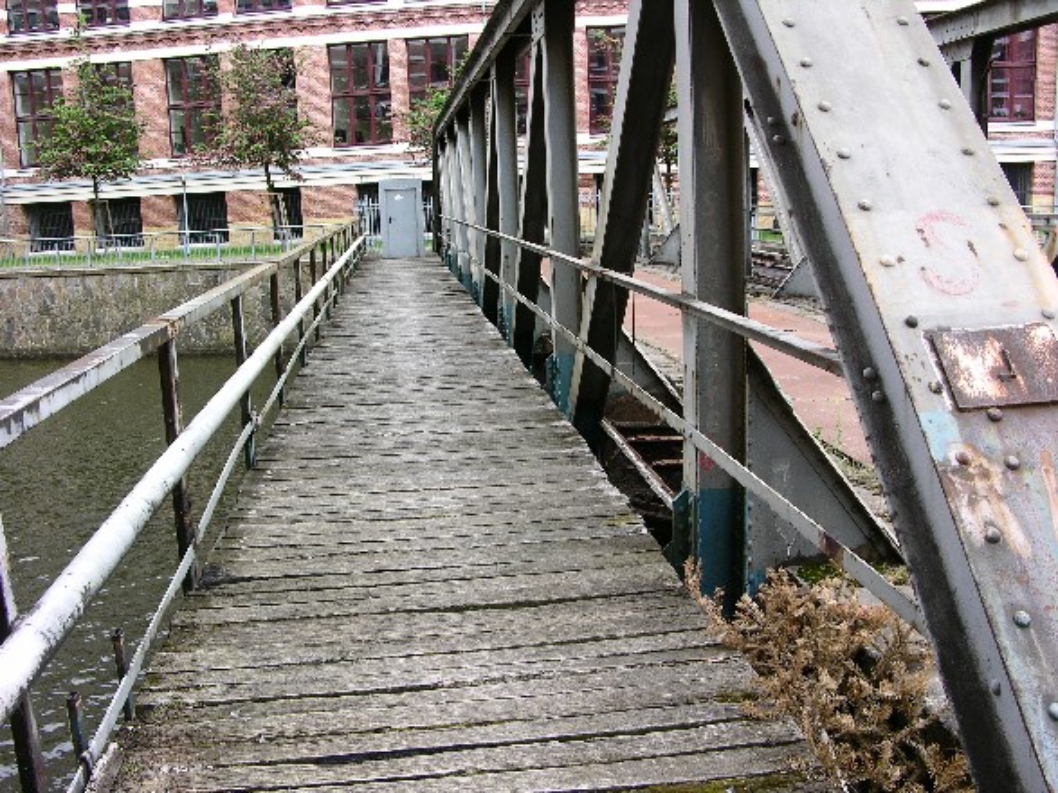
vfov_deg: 40.7
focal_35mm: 35
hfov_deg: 52.6
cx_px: 529
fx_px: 1070
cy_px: 396
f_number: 4
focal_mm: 8.9
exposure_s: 1/32.5
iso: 50
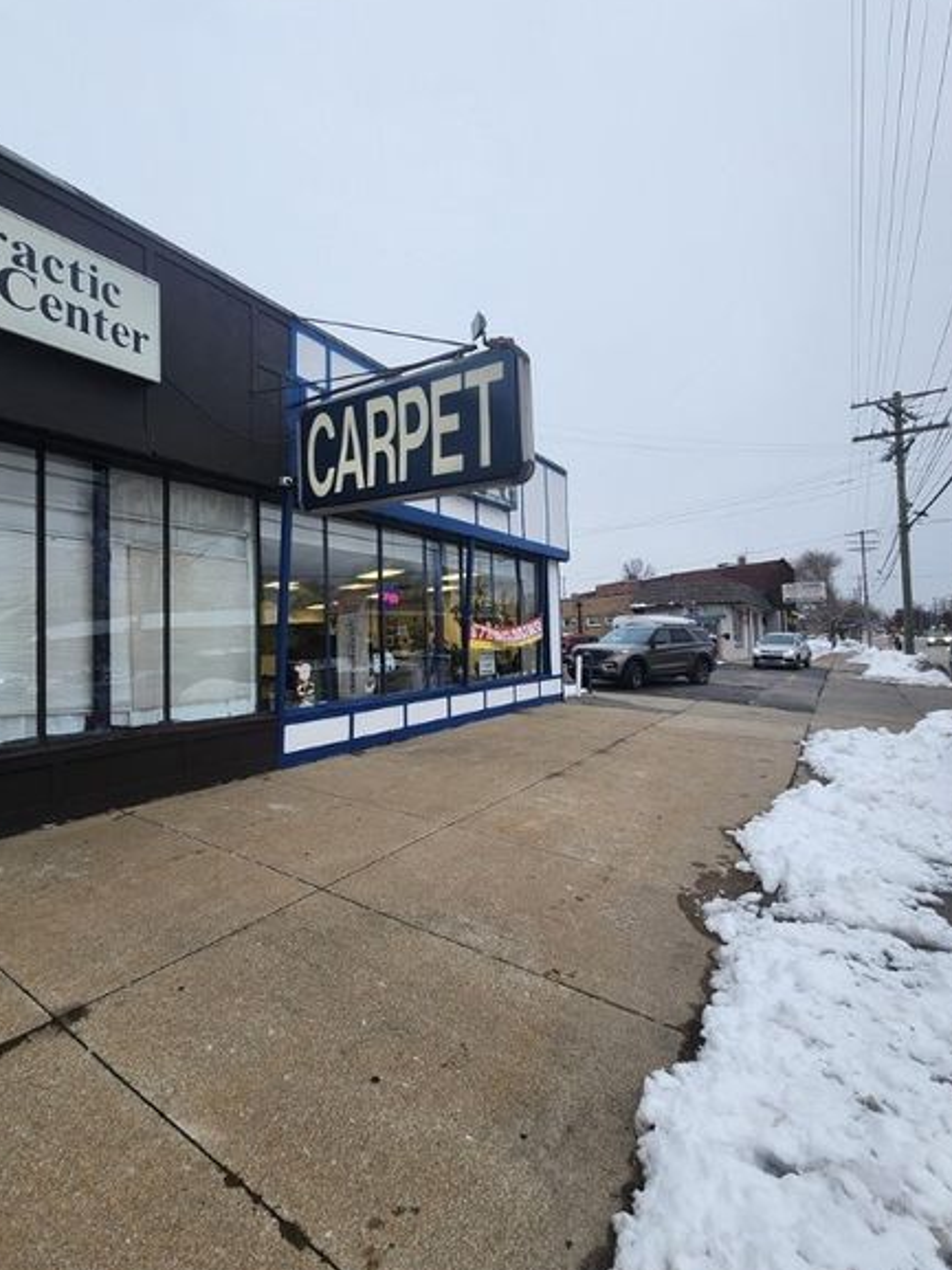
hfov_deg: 81.2
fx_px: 550
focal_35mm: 15
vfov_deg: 98.2
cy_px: 630
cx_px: 409
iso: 50
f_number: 2.2
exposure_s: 1/120
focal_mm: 2.2
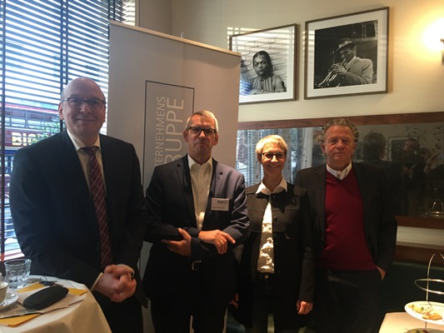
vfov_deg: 48.2
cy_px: 166
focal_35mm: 29
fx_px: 372
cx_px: 222
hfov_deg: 61.6
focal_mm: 4.15
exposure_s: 1/33
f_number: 2.2
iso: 160
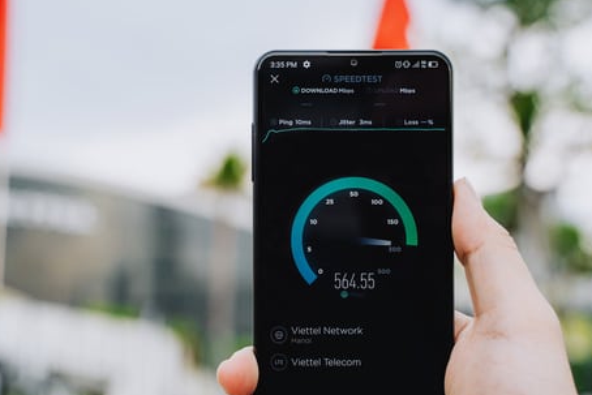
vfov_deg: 21.2
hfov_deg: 31.1
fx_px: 1053
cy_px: 274
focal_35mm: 64
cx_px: 186
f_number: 4
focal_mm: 44
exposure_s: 1/200
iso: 125
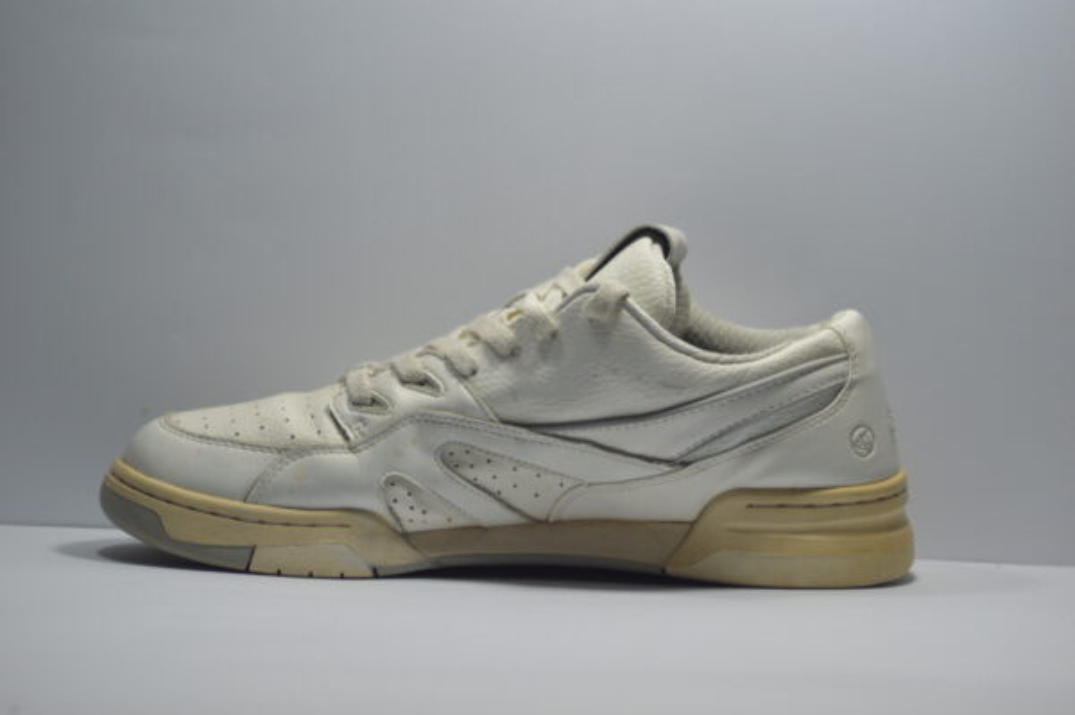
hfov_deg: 10.2
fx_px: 6042
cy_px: 358
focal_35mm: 202
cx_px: 538
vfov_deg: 6.8
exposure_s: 1/200
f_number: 4.2
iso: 400
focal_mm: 135
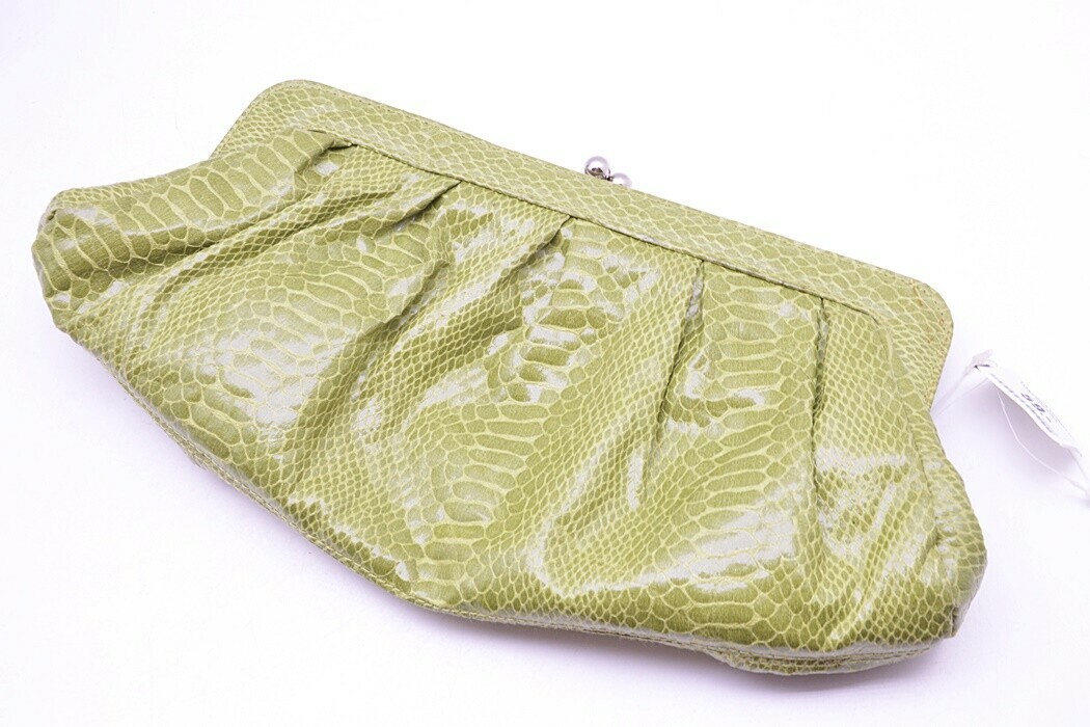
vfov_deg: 36.9
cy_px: 364
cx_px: 545
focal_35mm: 36
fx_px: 1090
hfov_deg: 53.1
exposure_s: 1/50
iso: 400
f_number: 8
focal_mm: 24
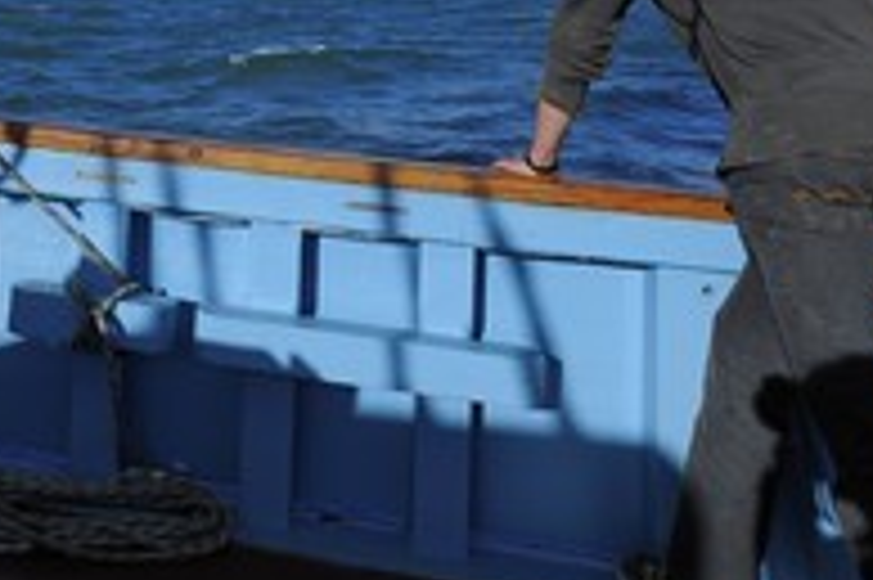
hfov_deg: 46.5
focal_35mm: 39
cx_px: 153
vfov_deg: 31.2
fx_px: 945
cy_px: -22
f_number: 14
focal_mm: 18
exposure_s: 1/200
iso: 200
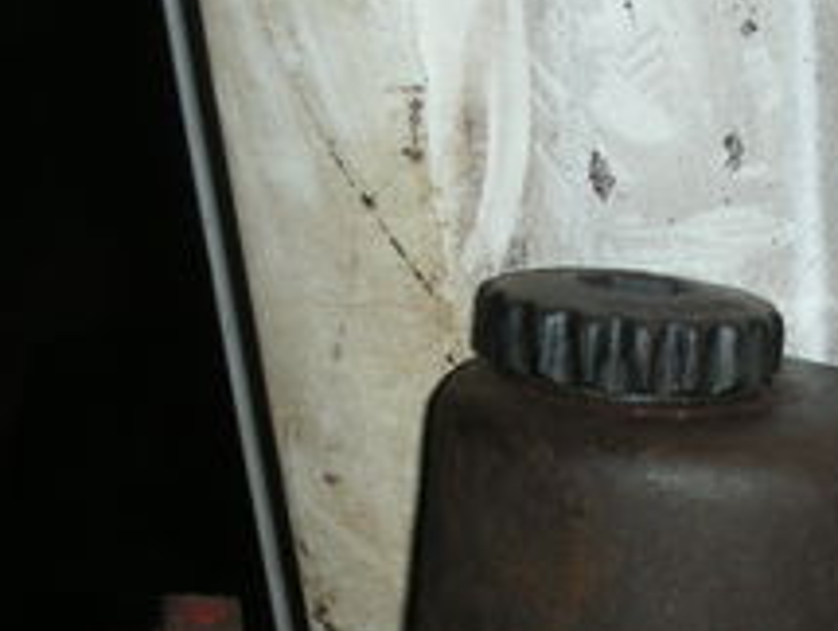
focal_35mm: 104
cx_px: 585
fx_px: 2522
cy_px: 717
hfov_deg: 18.8
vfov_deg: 13.9
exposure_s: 1/60
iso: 50
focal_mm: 5.8
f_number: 2.8
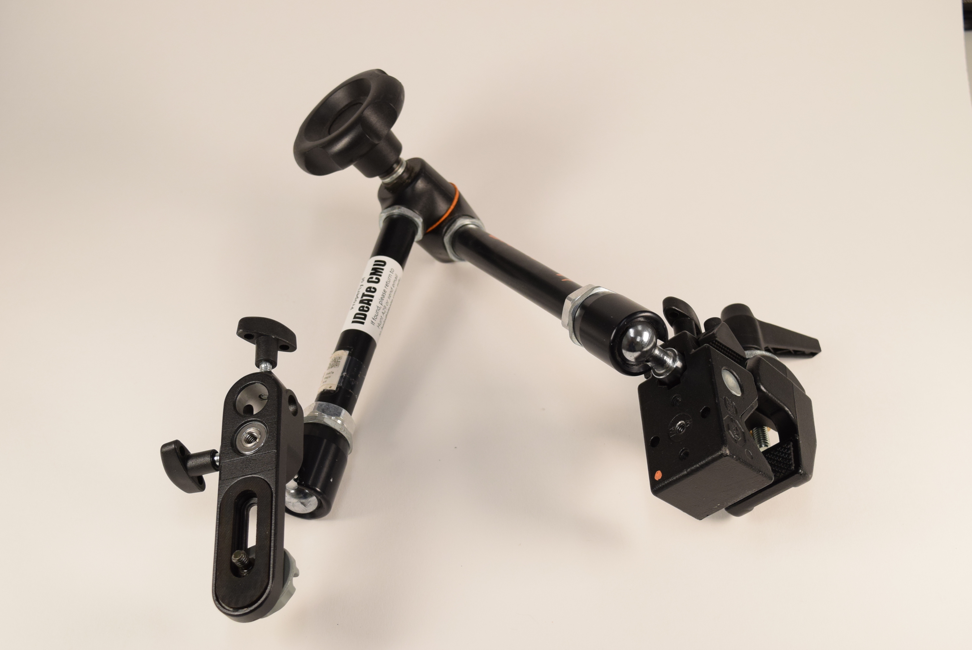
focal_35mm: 51
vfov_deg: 26.5
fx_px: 1378
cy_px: 325
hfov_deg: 38.9
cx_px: 486
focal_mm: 34
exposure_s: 1/160
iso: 800
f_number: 6.3
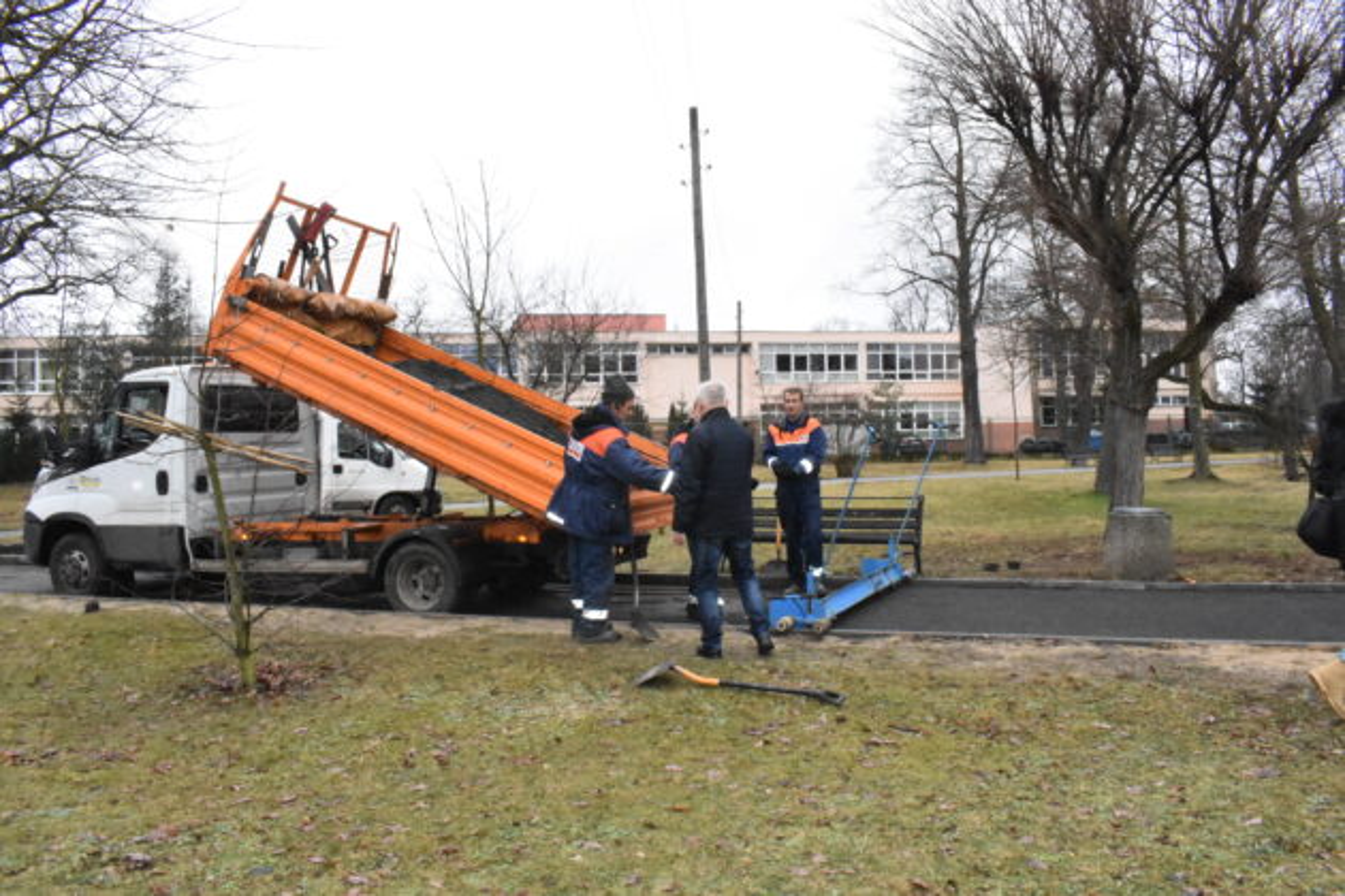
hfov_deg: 67.4
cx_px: 672
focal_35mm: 27
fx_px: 1009
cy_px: 448
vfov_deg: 47.9
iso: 8000
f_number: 22
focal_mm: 18
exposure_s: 1/250
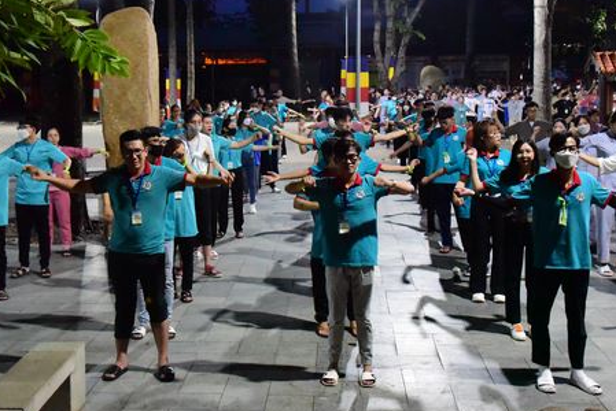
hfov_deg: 36.1
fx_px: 942
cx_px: 257
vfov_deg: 24.5
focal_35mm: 55
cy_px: 134
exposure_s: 1/125
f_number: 6.3
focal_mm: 38
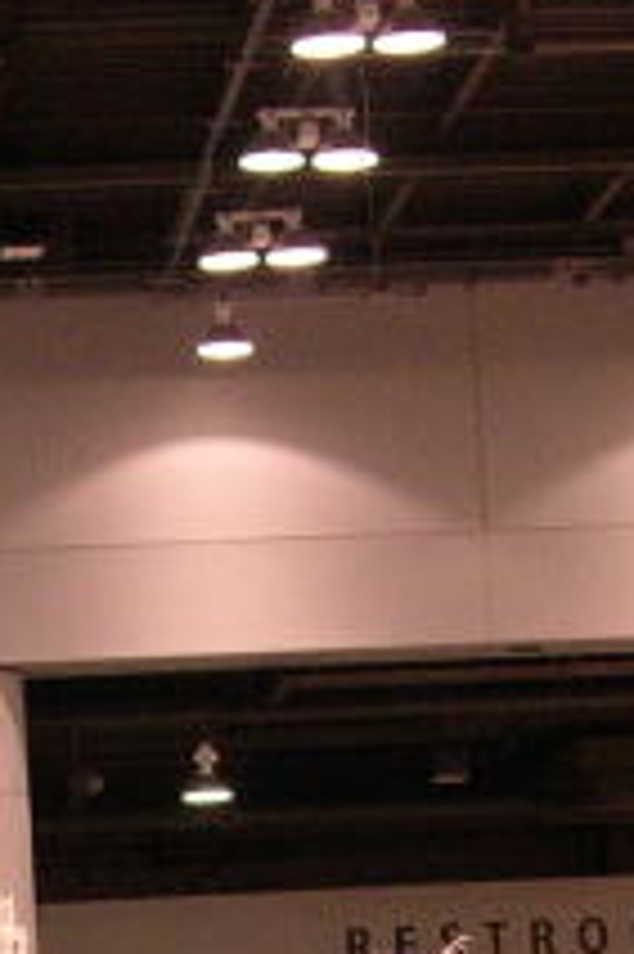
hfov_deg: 9.1
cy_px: 1210
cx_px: 31
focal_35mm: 149
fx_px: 3942
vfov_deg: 13.3
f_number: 2.8
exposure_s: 1/53.4
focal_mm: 8
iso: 400
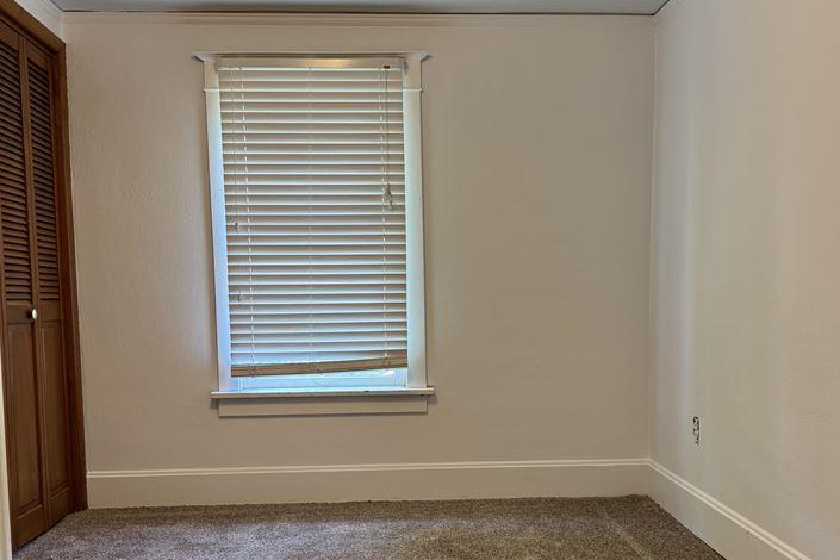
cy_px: 357
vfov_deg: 38.6
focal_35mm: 34
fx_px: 793
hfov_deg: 55.8
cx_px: 419
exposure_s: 1/60
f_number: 1.78
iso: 100
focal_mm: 6.76
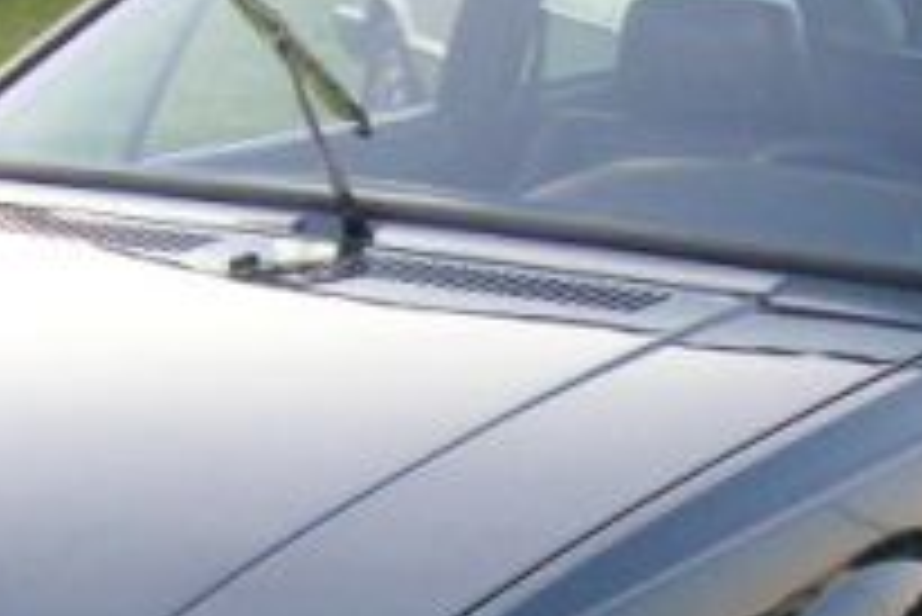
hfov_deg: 14.8
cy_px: 683
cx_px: 612
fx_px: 3537
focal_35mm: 138
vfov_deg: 9.8
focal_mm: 5.7
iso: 200
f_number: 2.9
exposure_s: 1/244
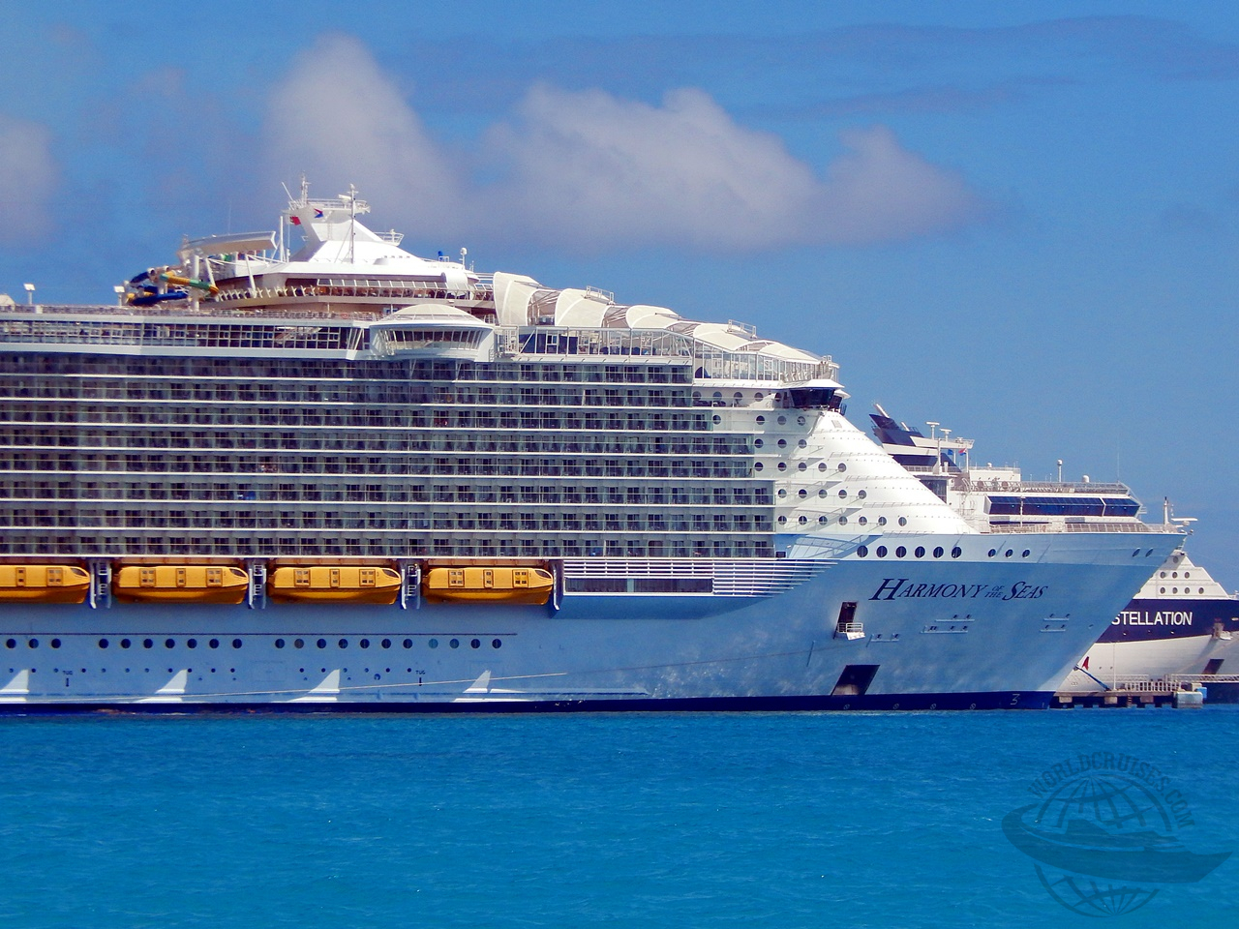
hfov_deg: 12.2
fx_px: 5798
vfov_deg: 9.2
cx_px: 620
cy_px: 464
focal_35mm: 162
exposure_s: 1/400
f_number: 10.1
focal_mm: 28.7
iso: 125
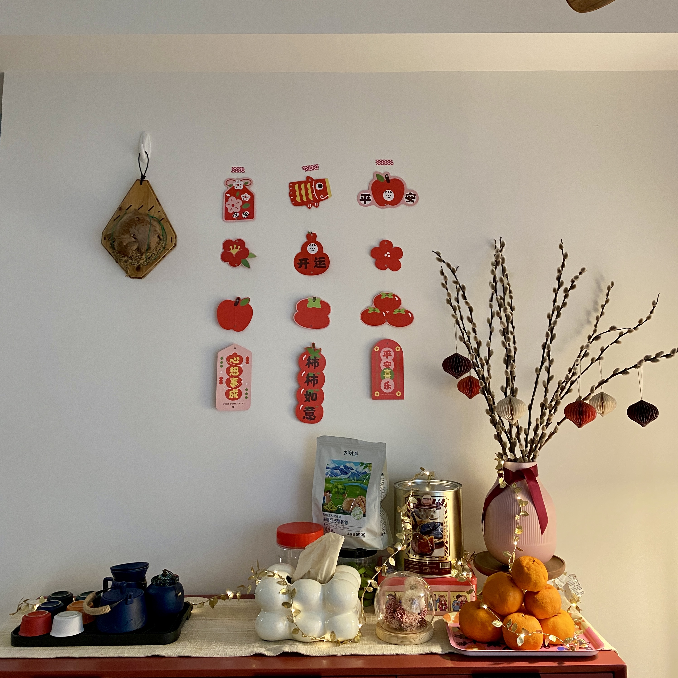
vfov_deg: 52.1
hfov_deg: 52.5
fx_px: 687
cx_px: 343
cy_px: 269
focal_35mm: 31
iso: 200
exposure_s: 1/50
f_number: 1.8
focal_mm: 4.25
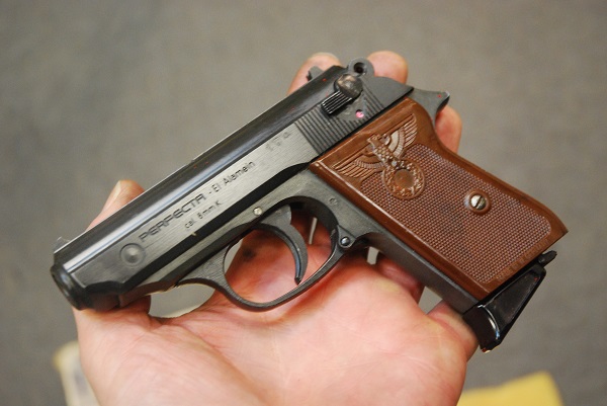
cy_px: 203
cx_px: 304
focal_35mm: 72
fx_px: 1215
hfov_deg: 28.1
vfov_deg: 19.0
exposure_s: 1/30
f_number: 4.5
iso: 1250
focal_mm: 48
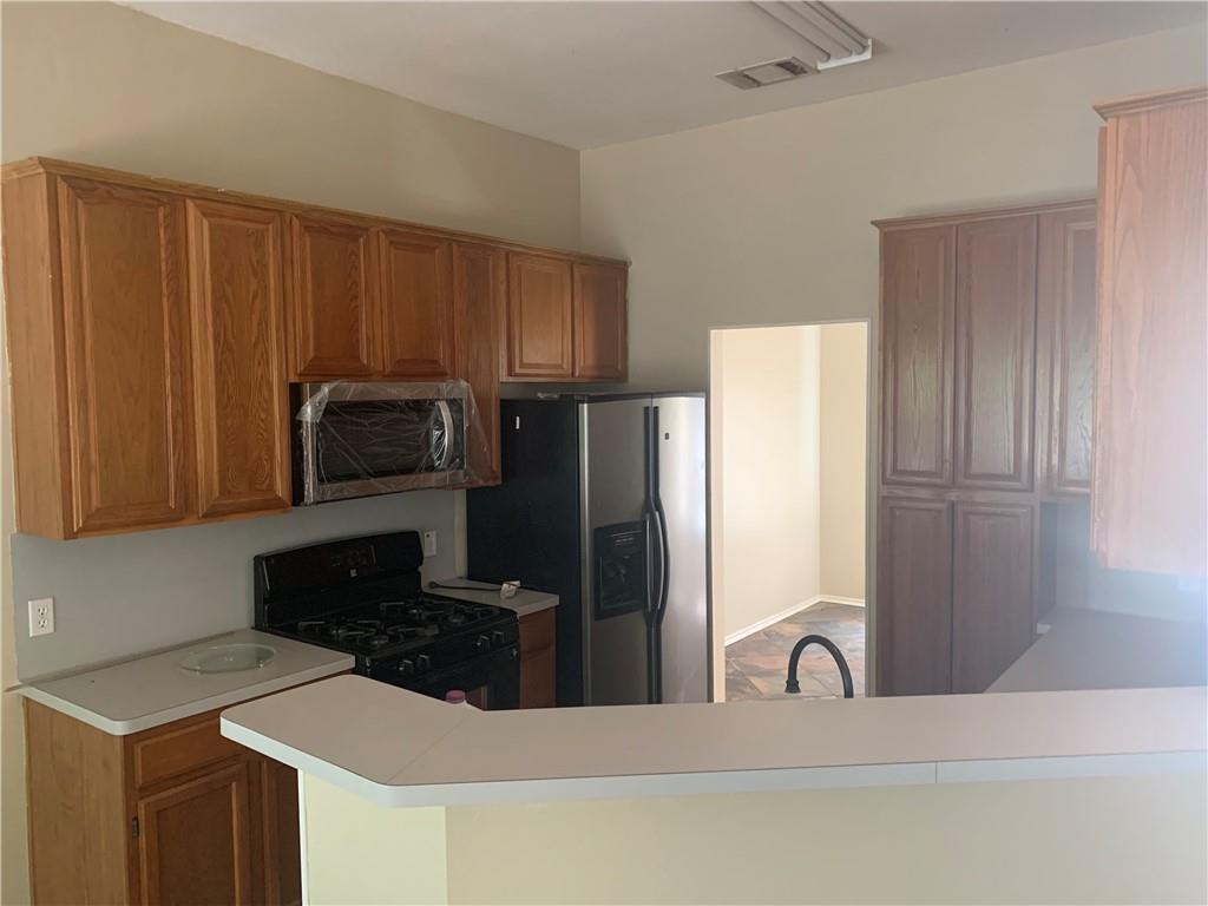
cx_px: 604
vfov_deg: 53.1
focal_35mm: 26
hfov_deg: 67.3
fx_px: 907
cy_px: 453
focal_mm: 4.25
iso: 400
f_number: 1.8
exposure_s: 1/60
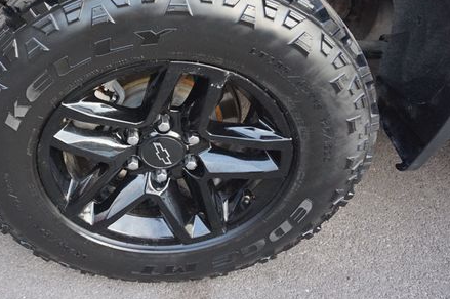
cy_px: 95
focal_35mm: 35
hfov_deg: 52.6
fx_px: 437
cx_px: 125
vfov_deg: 37.3
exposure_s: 1/160
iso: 1000
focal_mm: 16
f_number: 4
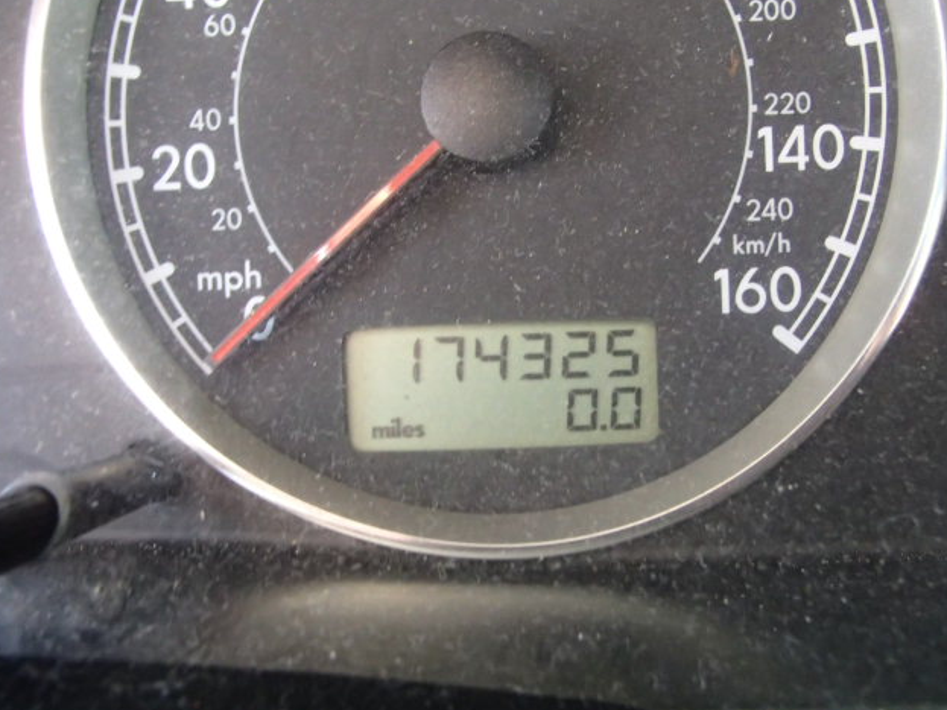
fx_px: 1039
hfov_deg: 49.0
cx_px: 476
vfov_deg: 37.7
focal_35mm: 38
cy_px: 356
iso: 1000
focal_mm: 6.64
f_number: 4.7
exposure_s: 1/40
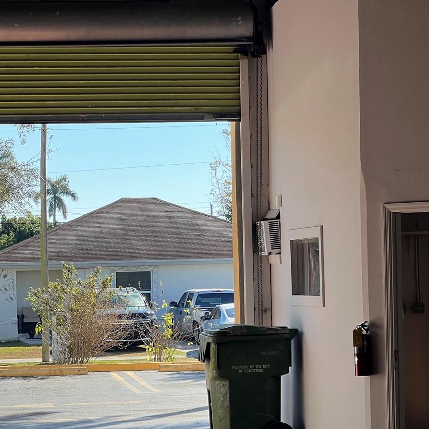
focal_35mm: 122
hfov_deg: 14.3
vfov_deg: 14.3
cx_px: 164
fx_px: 1711
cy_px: 284
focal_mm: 9
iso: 32
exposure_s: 1/327
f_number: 2.8
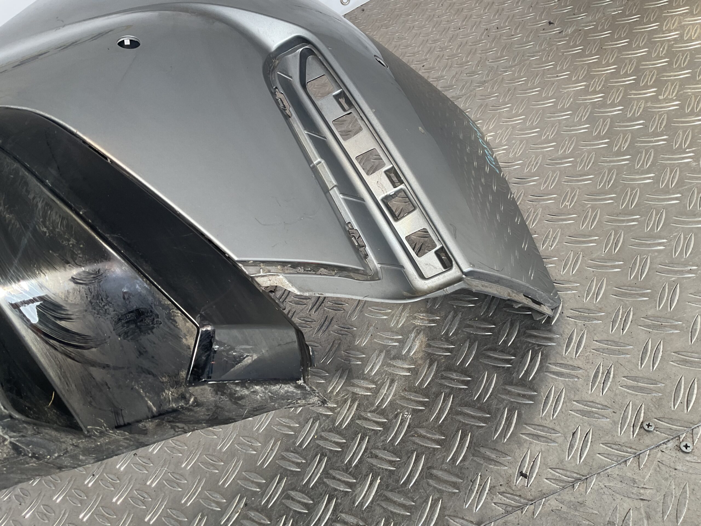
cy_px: 263
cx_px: 350
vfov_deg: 48.2
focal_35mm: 29
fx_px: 587
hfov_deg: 61.7
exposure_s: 1/120
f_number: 1.8
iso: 25
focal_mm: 3
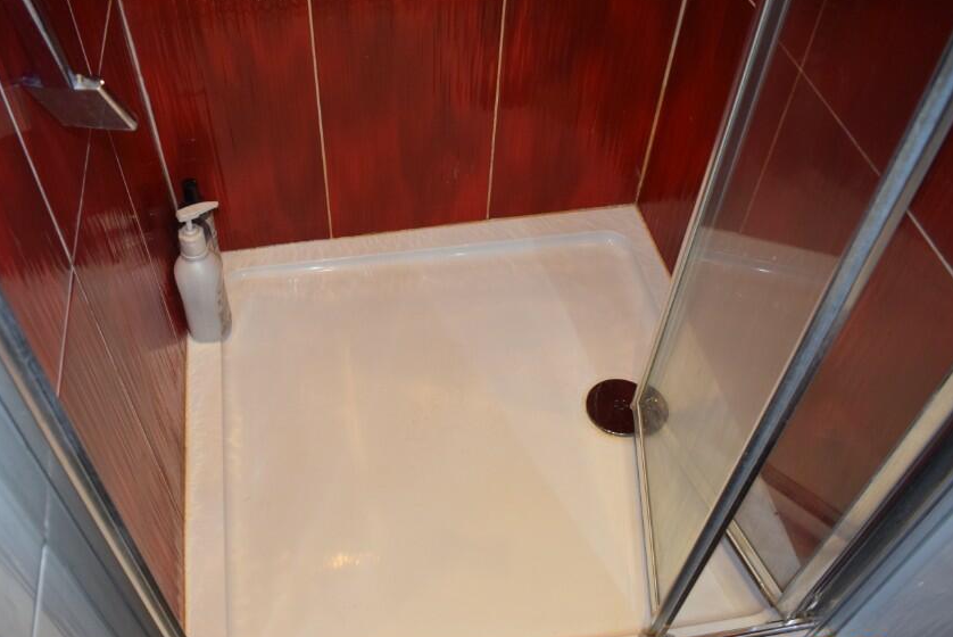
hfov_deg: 57.0
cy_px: 326
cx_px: 414
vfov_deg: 40.0
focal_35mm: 33
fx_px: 874
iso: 720
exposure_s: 1/100
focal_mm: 18
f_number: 5
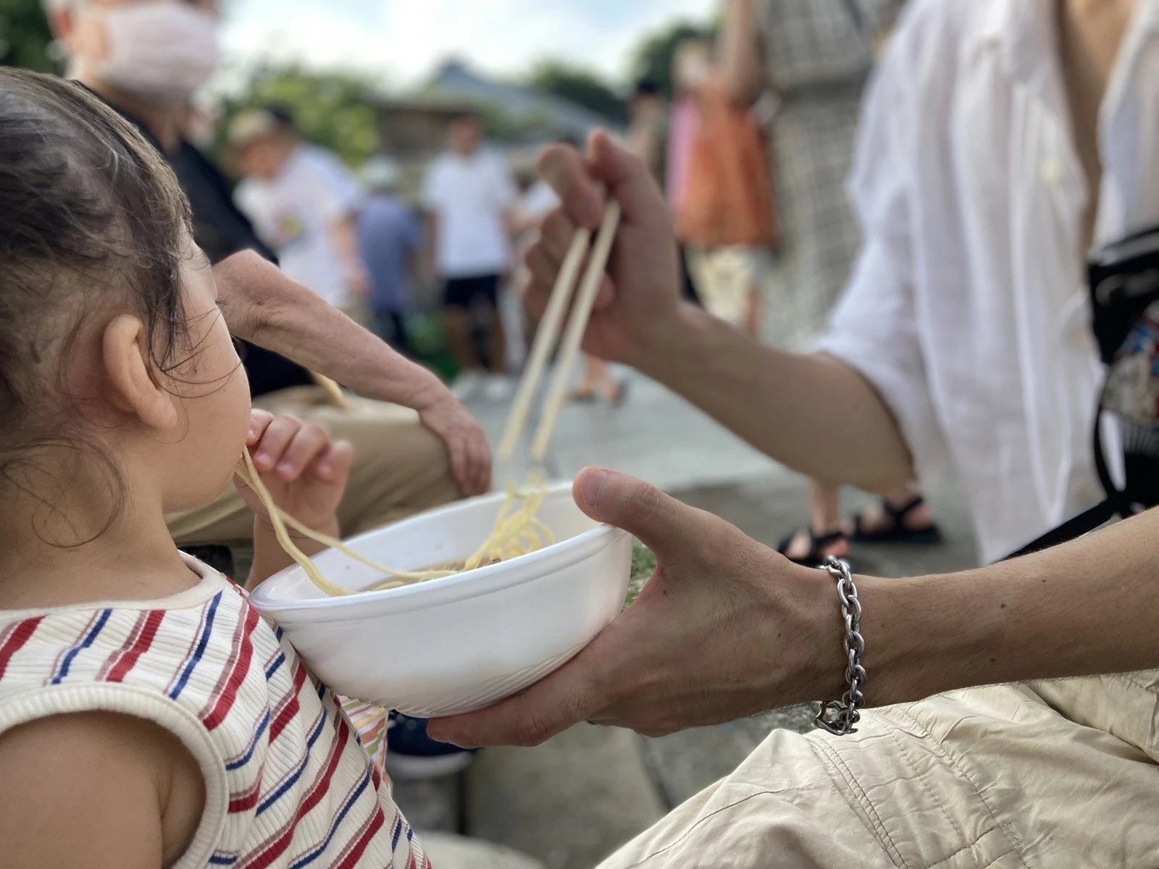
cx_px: 580
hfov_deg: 63.4
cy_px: 434
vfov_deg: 49.7
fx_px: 937
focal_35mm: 28
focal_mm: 3.99
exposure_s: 1/393
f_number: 1.8
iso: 20
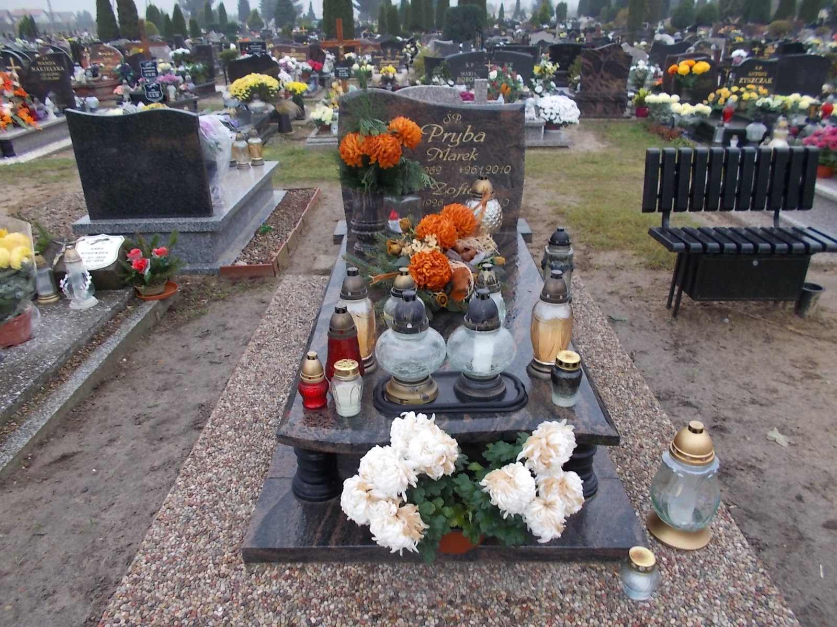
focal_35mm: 26
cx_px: 418
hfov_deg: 67.3
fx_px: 629
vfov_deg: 53.1
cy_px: 314
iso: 80
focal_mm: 4.6
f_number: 3.2
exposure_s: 1/60
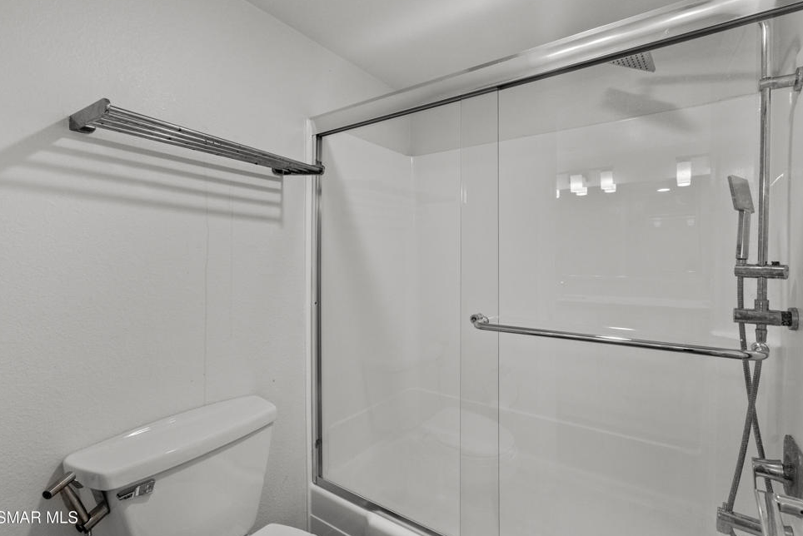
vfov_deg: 70.5
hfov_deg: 93.2
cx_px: 409
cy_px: 259
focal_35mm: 17
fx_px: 379
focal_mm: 16
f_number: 9
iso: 2000
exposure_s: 1/50
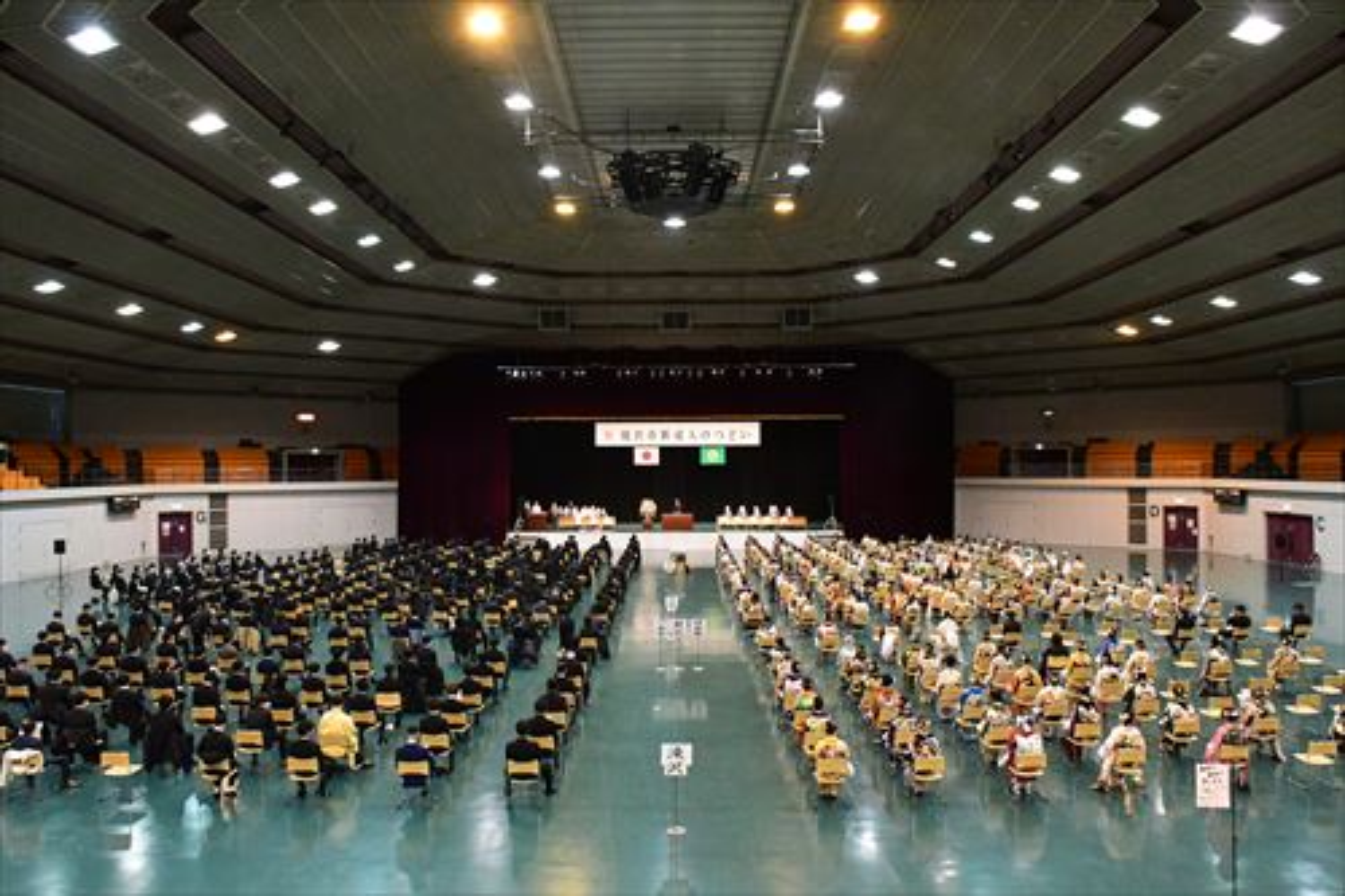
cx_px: 672
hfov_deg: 67.4
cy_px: 448
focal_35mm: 27
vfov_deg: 47.9
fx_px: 1008
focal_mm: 18
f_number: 8
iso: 10000
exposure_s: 1/100
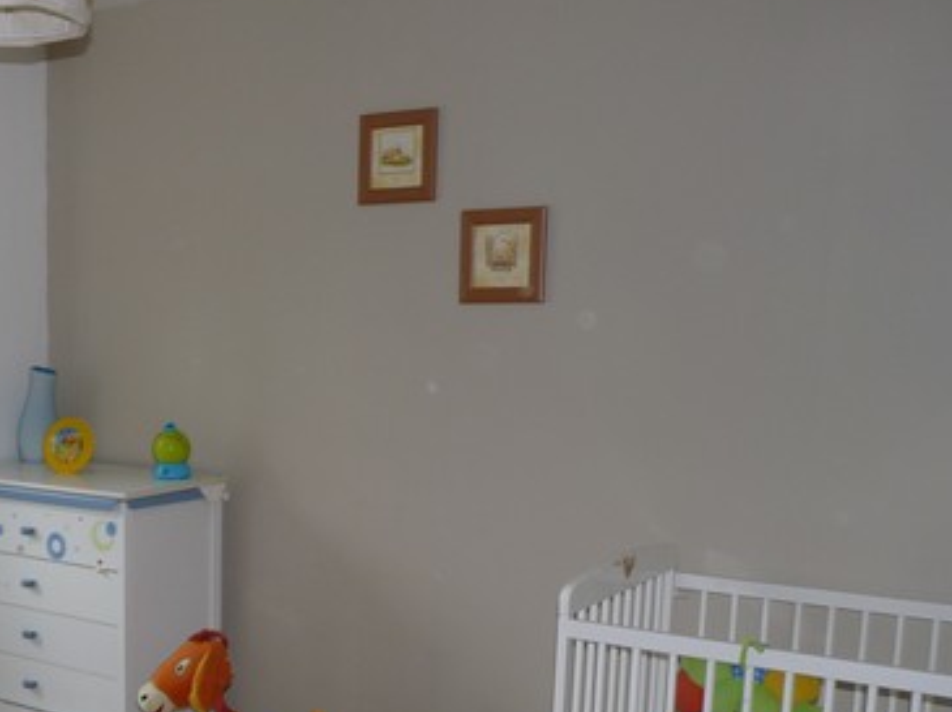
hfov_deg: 38.2
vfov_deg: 29.6
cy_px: 550
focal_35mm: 48
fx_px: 1319
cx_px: 190
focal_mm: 4.8
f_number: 2.8
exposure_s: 1/30
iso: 100
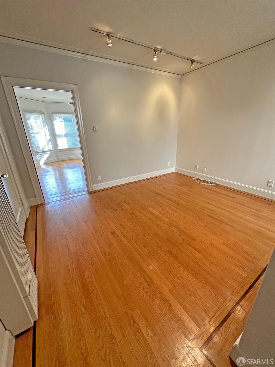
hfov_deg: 85.7
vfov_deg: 102.1
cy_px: 184
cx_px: 138
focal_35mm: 14
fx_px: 148
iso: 250
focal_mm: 2.22
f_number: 2.2
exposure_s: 1/120
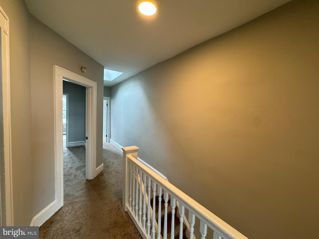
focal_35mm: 14
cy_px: 120
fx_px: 129
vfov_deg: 85.7
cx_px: 160
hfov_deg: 102.1
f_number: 2.2
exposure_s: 1/60
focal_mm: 2.22
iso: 320
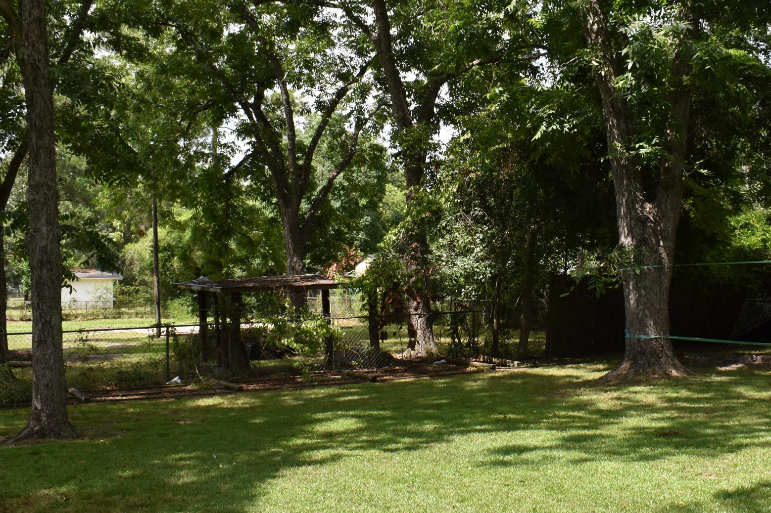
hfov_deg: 37.8
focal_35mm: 52
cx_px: 506
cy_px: 214
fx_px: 1113
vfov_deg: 25.9
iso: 220
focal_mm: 18
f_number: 8
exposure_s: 1/250
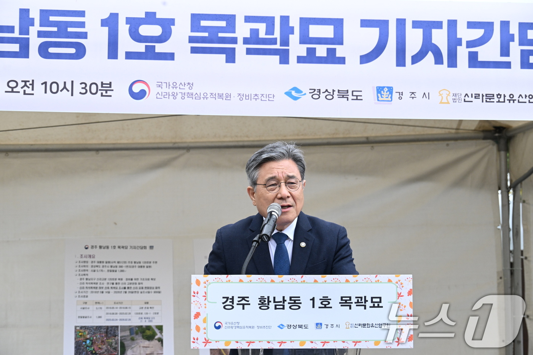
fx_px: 1554
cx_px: 266
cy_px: 178
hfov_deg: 19.5
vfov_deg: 13.0
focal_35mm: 105
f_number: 8
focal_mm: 105
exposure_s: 1/500
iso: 2000
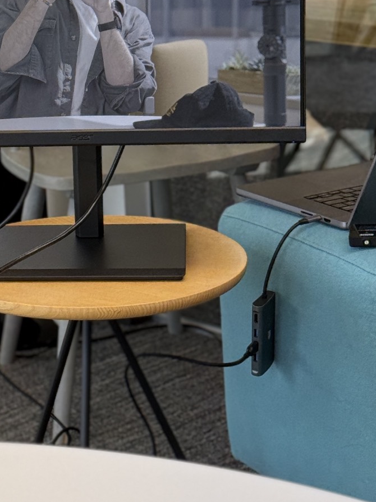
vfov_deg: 15.2
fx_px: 1868
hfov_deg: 11.4
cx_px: -11
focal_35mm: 129
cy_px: 137
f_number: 1.78
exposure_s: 1/126
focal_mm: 6.76
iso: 50
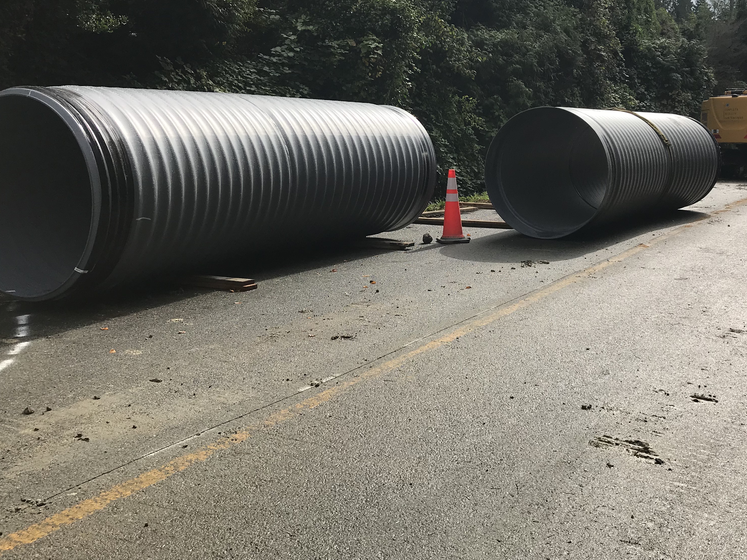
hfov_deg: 48.9
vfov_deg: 37.4
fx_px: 820
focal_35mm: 38
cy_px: 195
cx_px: 420
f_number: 1.8
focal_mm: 3.99
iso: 20
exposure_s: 1/2519
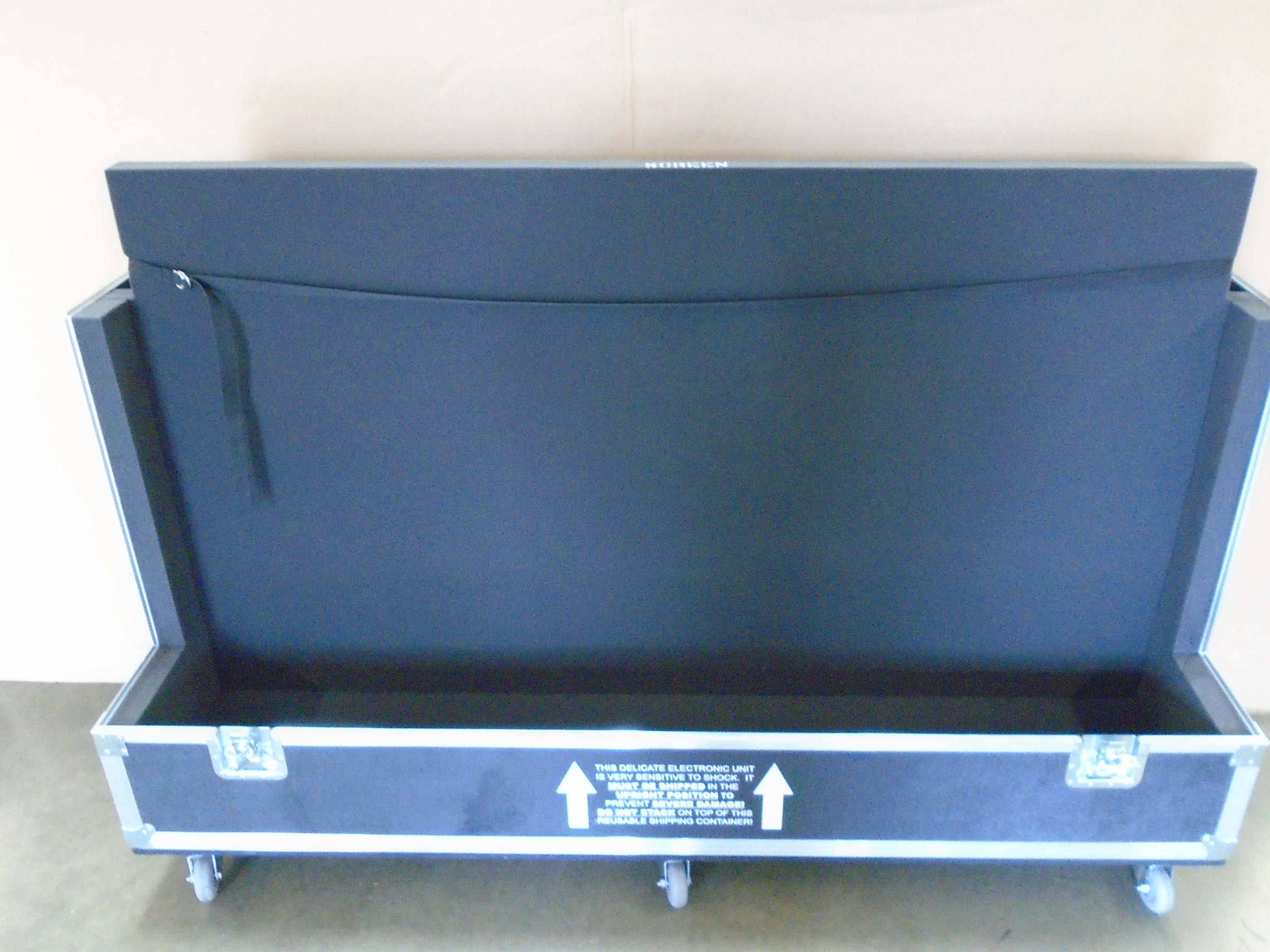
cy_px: 451
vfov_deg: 48.2
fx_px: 1064
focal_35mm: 29
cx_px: 670
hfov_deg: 61.6
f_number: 3.2
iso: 800
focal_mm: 4.6
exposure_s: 1/25
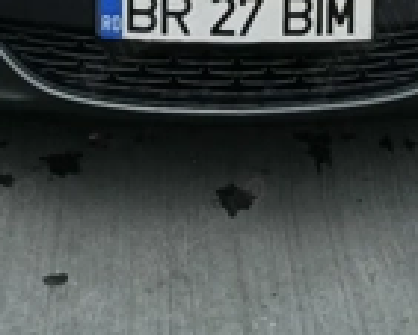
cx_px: 231
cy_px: -181
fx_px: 1647
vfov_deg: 11.1
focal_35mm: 133
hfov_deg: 14.5
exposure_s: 1/217
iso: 100
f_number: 1.75
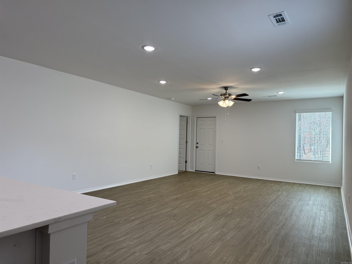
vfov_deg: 56.8
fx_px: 244
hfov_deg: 71.6
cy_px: 132
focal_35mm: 24
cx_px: 176
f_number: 1.78
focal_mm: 6.76
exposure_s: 1/238
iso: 125
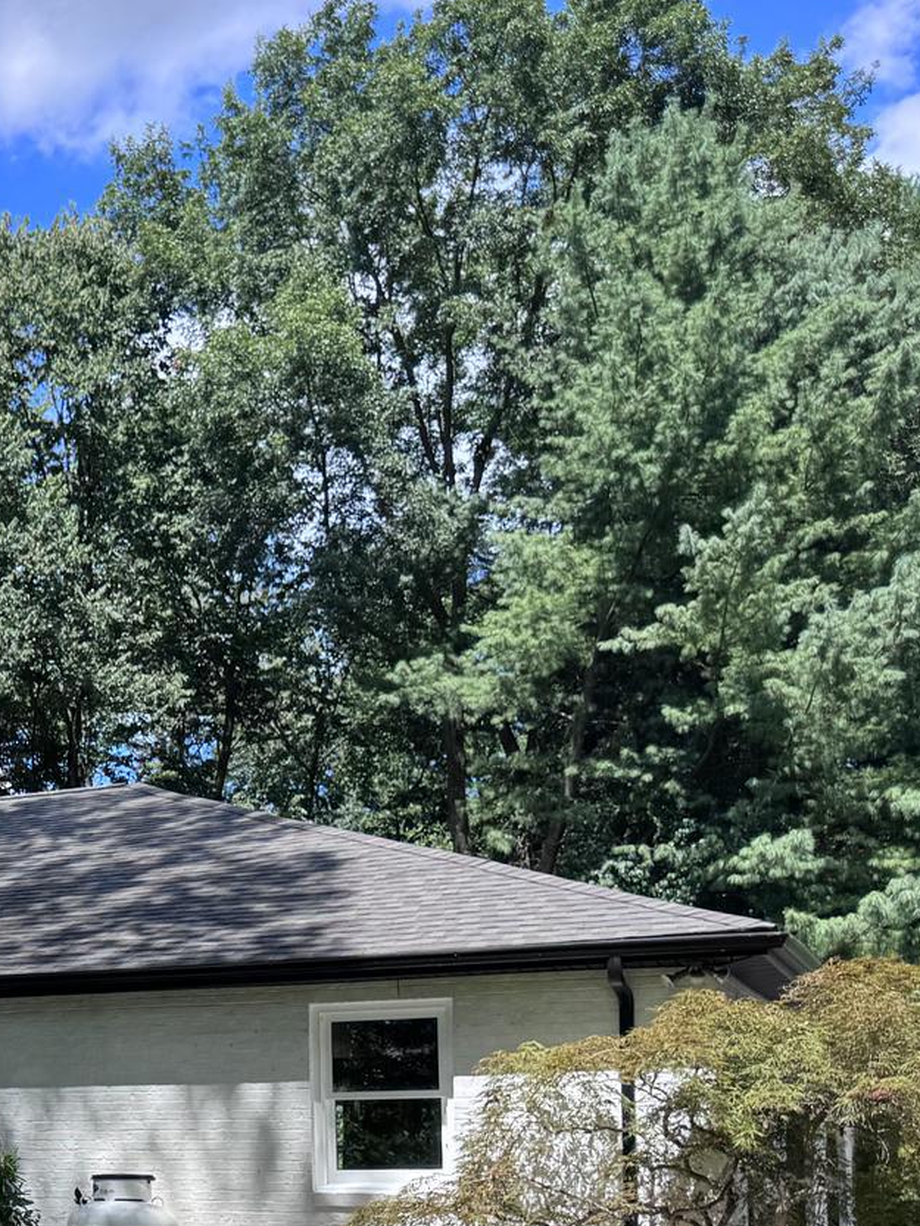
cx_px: -344
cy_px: 1036
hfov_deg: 21.8
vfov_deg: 31.6
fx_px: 2090
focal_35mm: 59
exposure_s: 1/1818
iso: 80
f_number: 1.78
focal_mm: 6.76
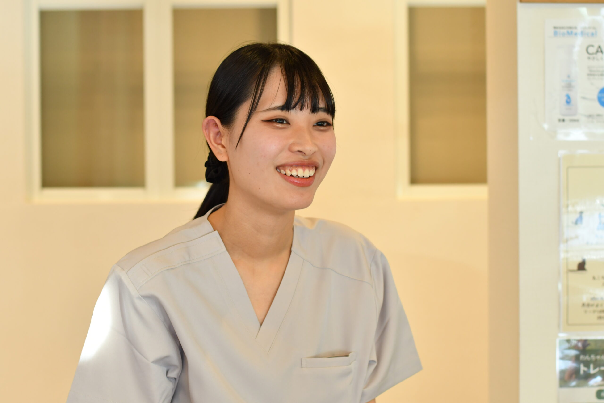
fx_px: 1258
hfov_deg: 27.0
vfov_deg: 18.2
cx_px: 302
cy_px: 202
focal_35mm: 75
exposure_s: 1/125
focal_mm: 50
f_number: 3.2
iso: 800
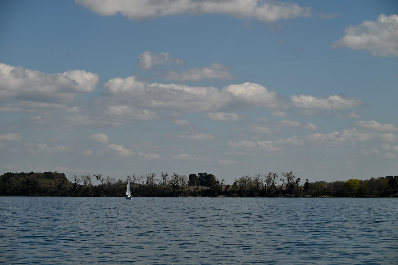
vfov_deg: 12.2
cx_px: 199
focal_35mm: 112
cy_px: 132
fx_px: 1239
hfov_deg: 18.3
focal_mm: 112
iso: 100
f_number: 7.1
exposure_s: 1/800
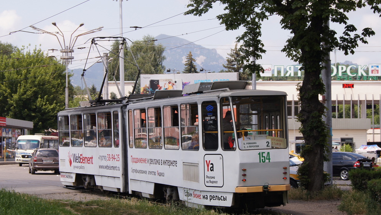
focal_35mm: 65
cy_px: 102
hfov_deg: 32.4
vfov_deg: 18.5
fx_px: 657
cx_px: 187
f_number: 7.1
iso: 100
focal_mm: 40
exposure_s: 1/100
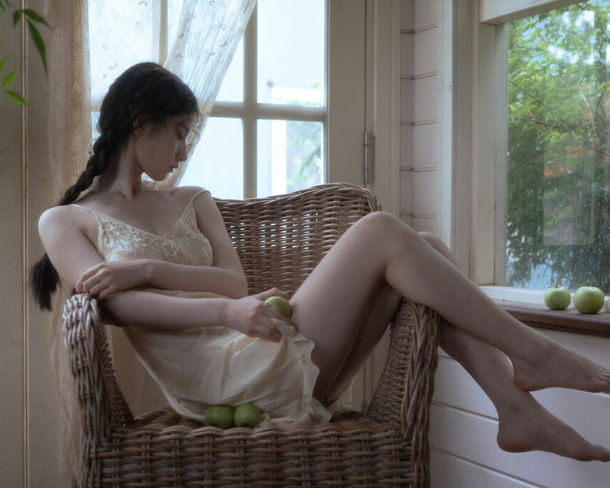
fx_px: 1029
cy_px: 243
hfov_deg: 33.0
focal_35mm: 57
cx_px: 305
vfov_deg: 26.7
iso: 1600
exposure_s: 1/125
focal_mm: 50
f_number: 3.5
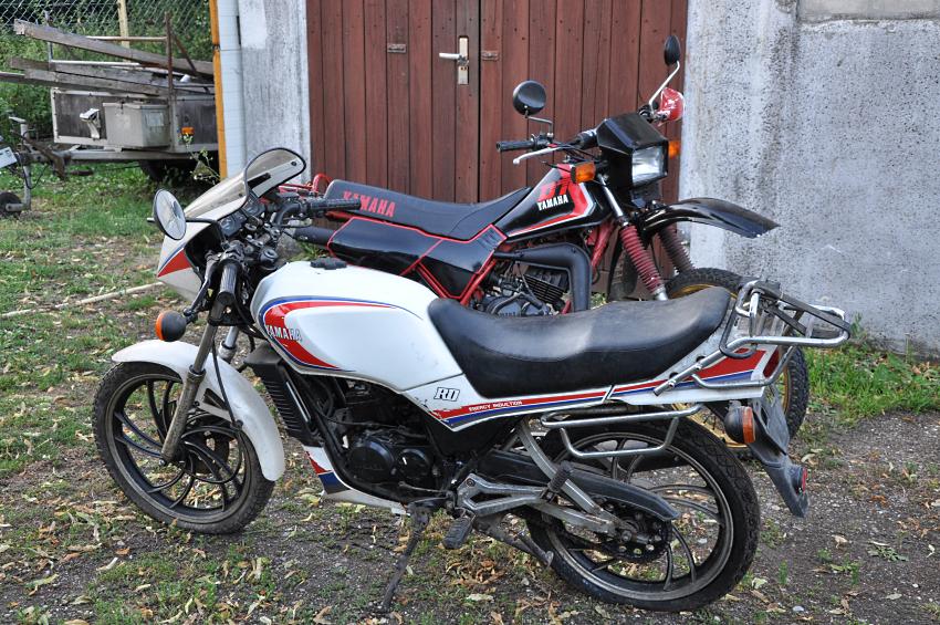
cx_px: 470
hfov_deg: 43.6
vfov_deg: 29.8
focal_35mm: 45
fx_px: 1174
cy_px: 312
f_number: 5.6
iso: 280
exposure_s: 1/30
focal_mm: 30
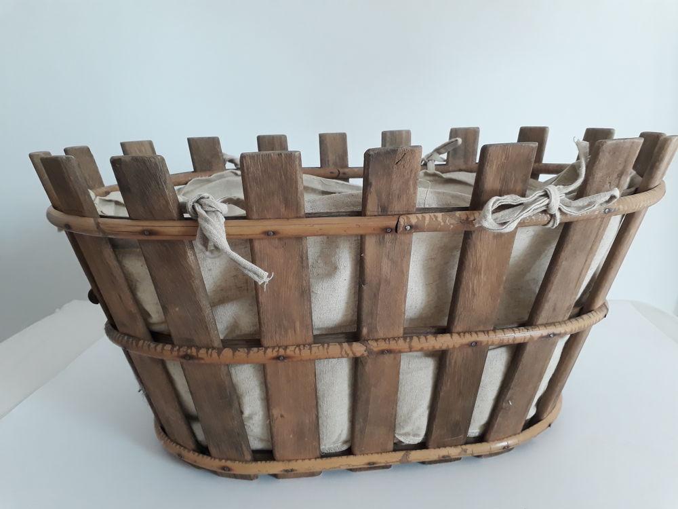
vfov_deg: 51.4
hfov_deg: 65.3
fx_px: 529
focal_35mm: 27
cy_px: 254
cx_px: 339
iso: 125
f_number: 1.9
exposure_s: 1/33
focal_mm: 3.6
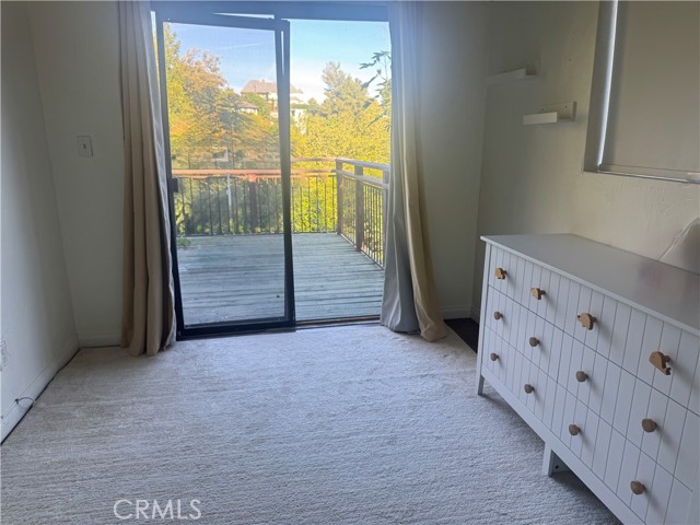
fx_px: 485
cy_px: 262
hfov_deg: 71.6
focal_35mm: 24
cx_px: 350
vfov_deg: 56.8
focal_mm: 6.76
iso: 80
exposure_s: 1/171
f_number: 1.78
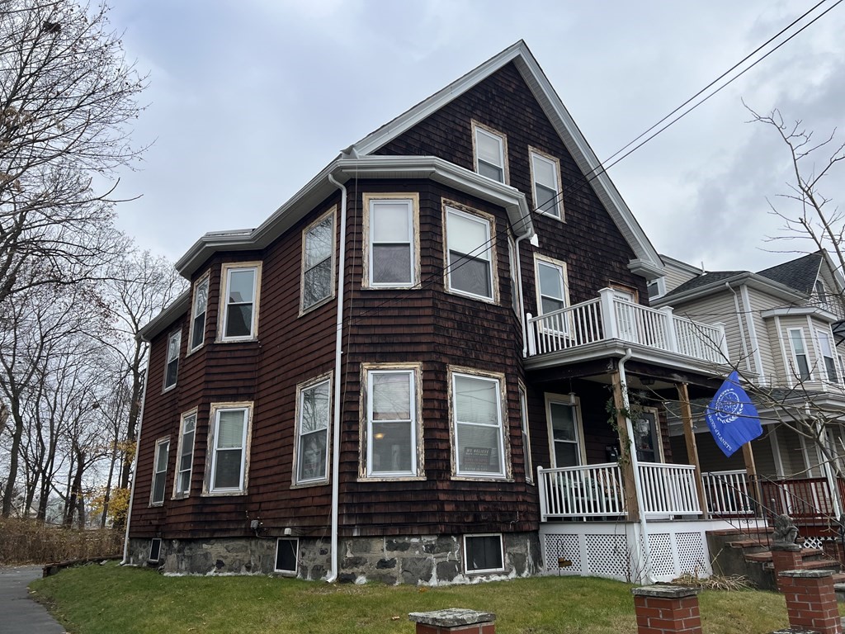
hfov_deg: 67.3
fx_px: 635
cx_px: 422
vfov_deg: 53.1
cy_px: 317
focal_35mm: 26
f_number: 1.5
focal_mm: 5.7
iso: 50
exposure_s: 1/2083
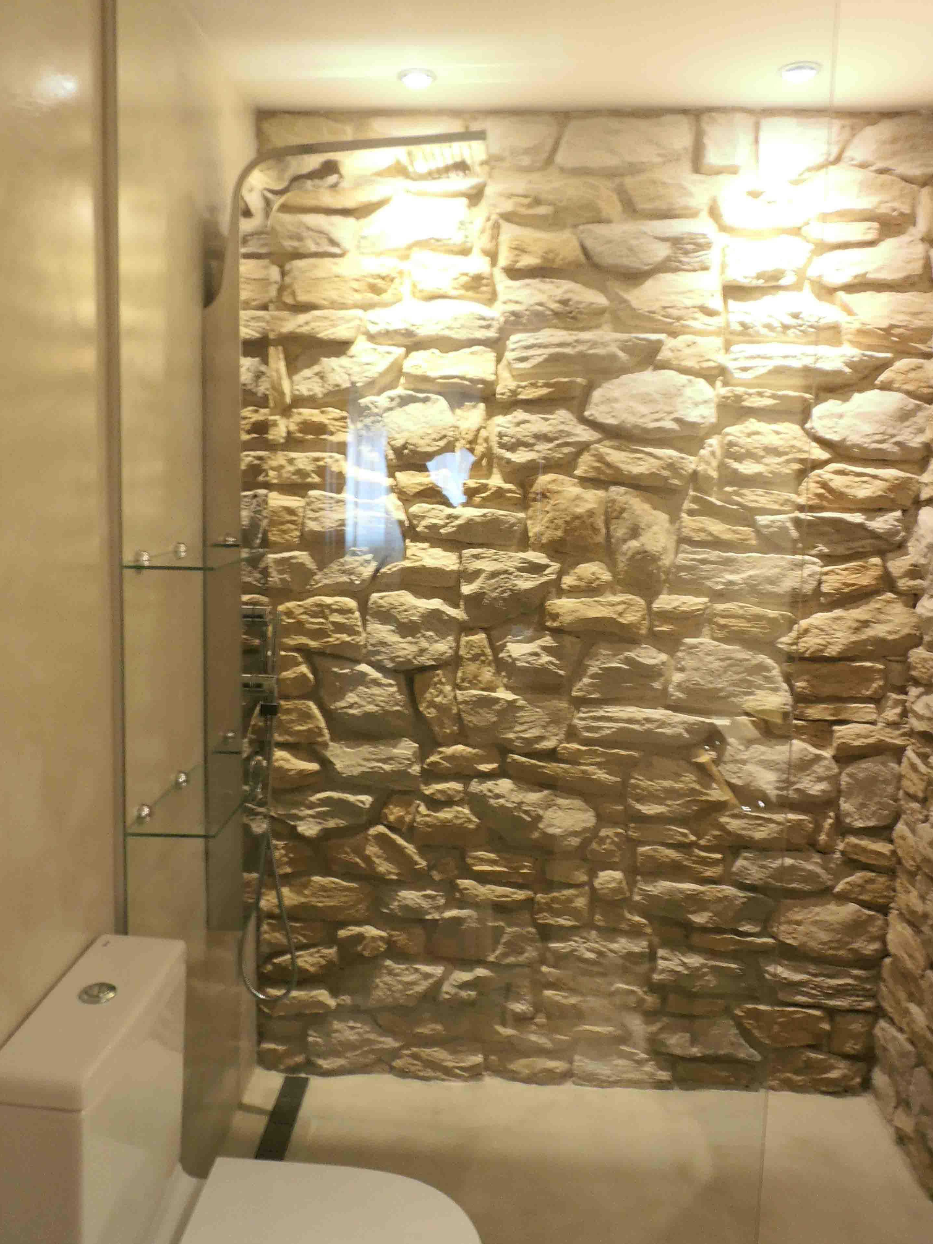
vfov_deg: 65.3
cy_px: 588
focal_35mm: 27
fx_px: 970
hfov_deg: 51.3
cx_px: 425
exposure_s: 1/6
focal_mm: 4.2
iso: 125
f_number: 3
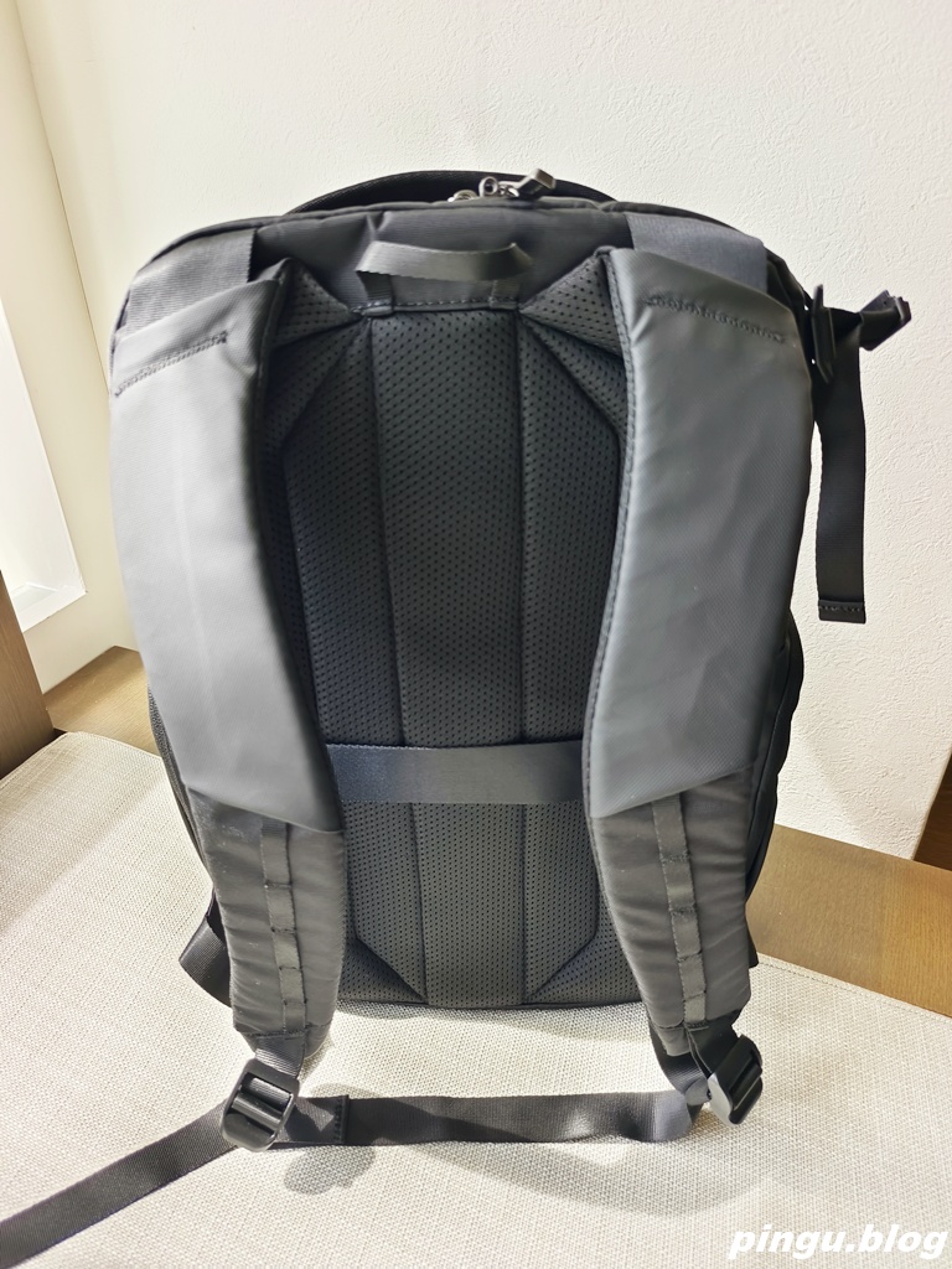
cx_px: 476
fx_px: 843
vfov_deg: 73.9
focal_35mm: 23
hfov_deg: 58.9
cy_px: 634
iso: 72
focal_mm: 5.5
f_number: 1.75
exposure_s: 1/250
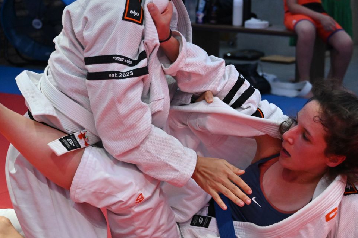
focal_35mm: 87
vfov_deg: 15.7
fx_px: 865
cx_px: 201
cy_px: 118
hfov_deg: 23.4
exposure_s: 1/400
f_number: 4.5
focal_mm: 50
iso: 5000
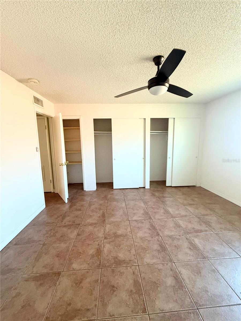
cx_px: 120
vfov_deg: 102.1
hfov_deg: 85.7
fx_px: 130
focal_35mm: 14
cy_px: 160
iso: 500
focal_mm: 2.22
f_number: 2.2
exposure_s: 1/60
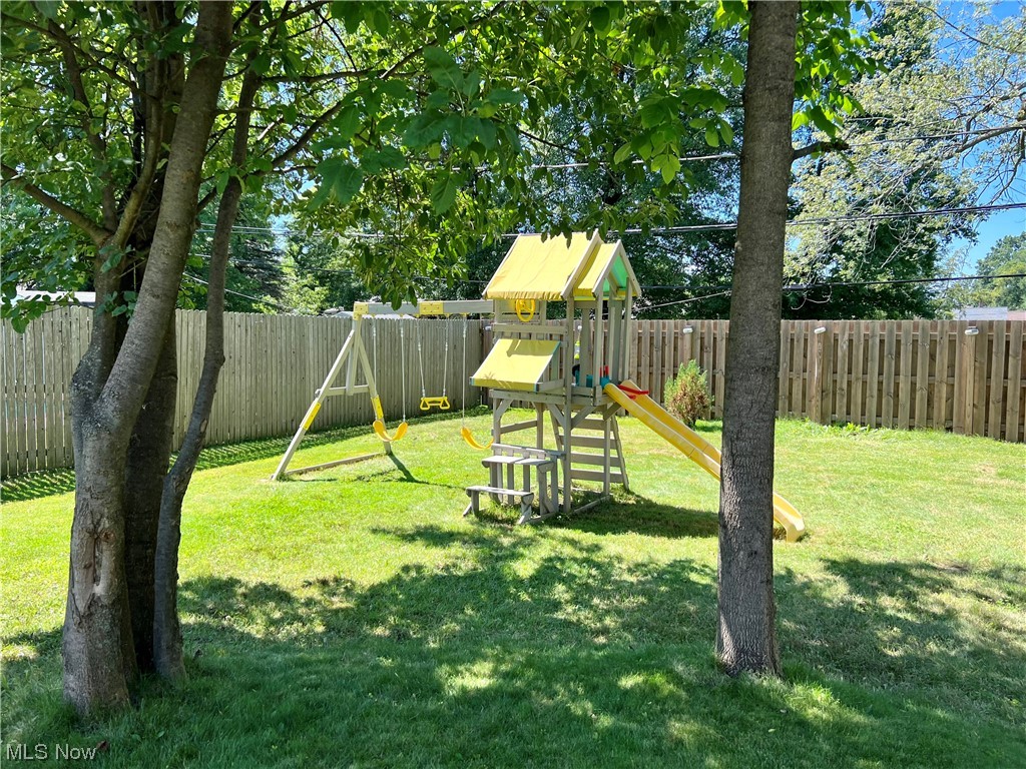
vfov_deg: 53.1
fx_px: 771
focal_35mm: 26
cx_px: 513
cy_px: 384
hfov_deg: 67.3
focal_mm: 5.7
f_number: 1.5
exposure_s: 1/932
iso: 50
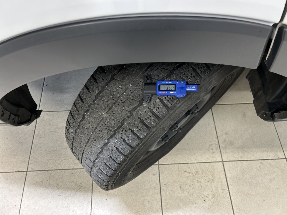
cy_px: 108
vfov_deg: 53.1
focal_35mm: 26
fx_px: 216
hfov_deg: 67.3
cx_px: 144
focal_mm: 5.7
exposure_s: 1/50
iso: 125
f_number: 1.5
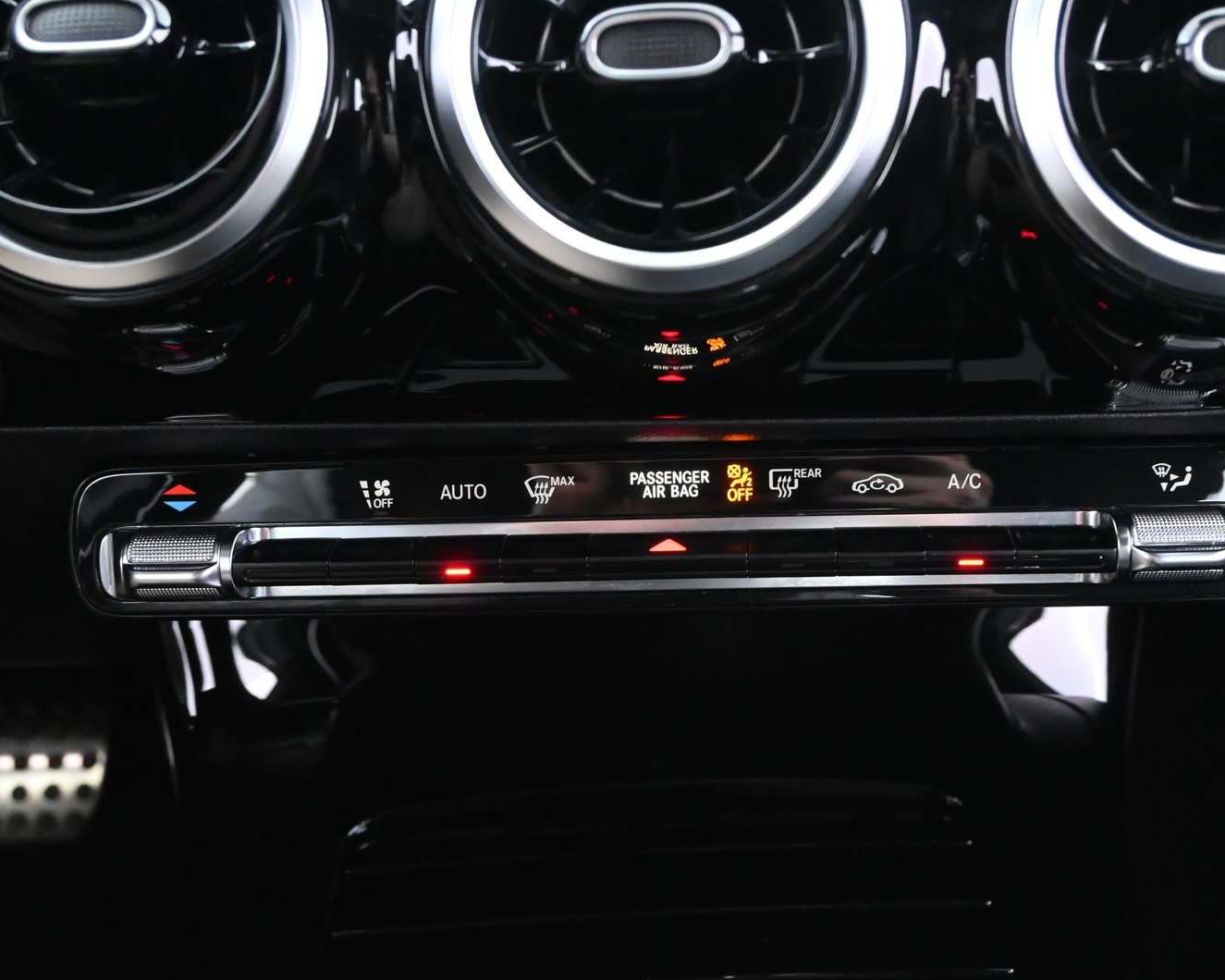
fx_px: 1435
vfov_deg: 37.7
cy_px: 495
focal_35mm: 40
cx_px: 667
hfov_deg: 46.2
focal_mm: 23
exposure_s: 1/10
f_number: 5
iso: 6400
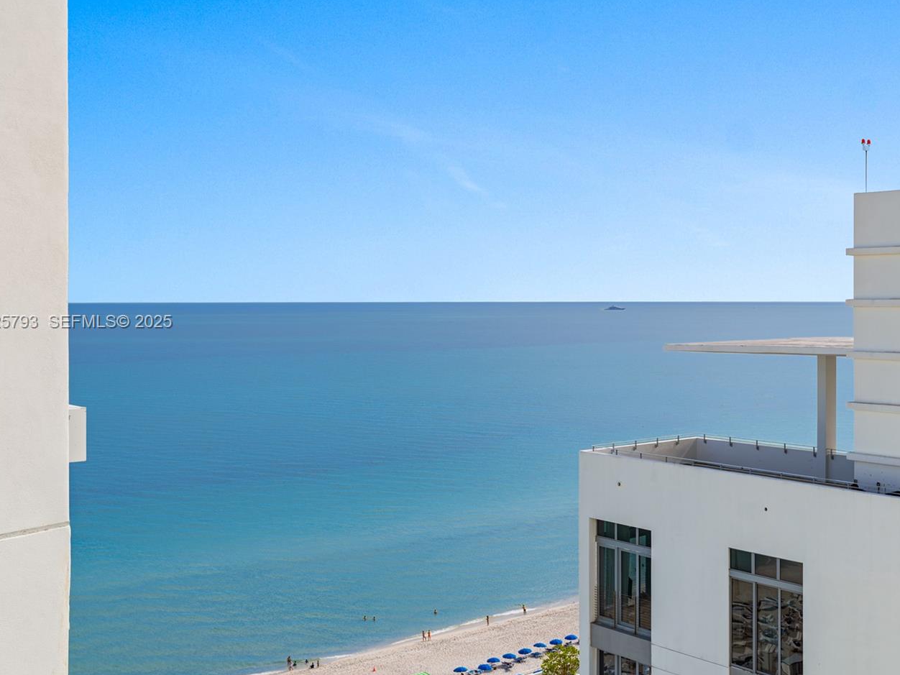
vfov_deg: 33.6
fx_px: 1118
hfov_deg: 43.7
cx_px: 523
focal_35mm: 43
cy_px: 323
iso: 100
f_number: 5
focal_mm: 35
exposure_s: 1/500
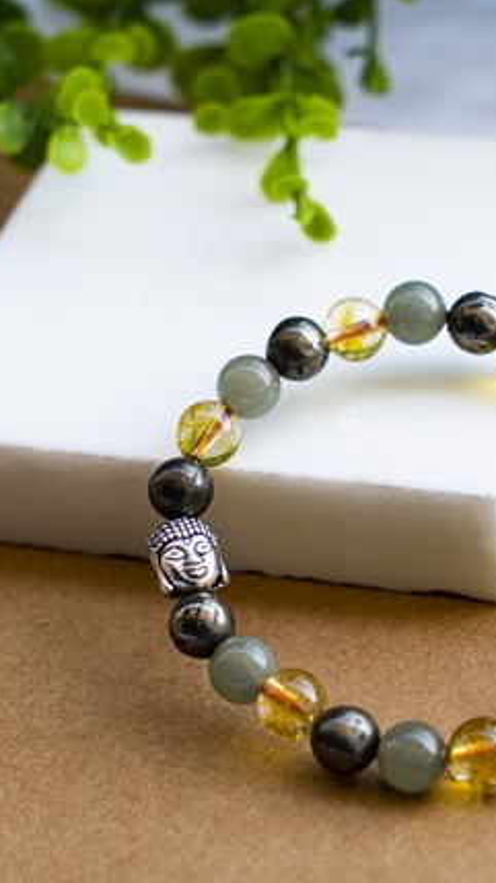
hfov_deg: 10.9
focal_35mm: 111
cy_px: 439
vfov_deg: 19.3
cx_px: 389
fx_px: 2598
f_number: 6.3
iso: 500
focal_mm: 70
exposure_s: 1/320
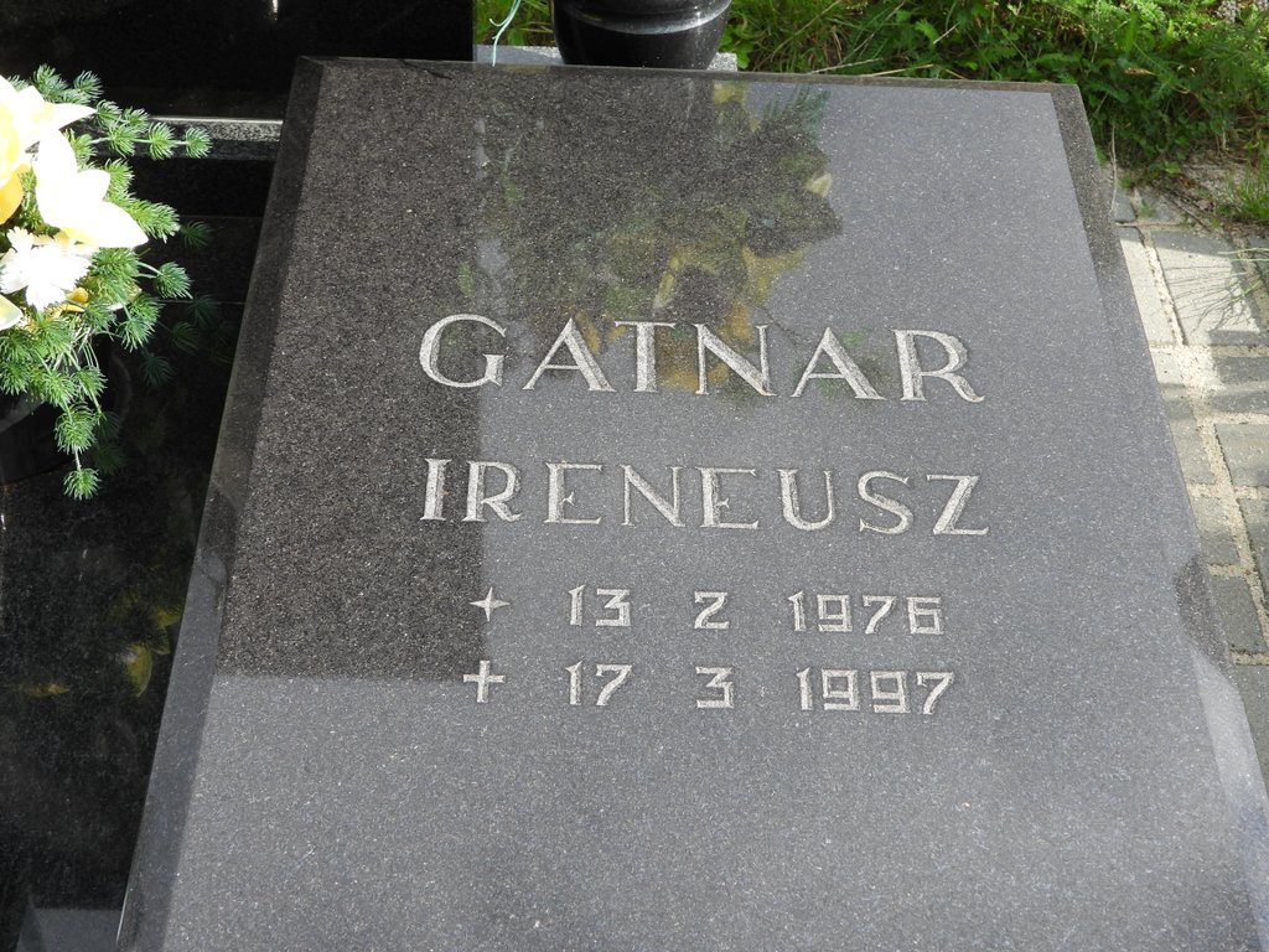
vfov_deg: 26.6
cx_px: 634
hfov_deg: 34.9
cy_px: 476
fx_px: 2016
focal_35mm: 55
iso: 100
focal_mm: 9.8
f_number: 3.5
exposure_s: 1/500
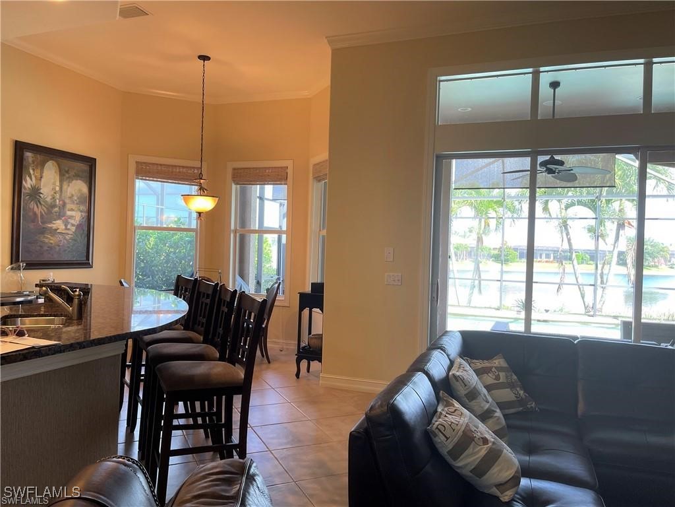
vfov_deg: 53.1
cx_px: 338
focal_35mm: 26
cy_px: 254
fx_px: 507
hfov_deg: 67.3
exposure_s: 1/120
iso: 125
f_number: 1.6
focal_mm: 5.1
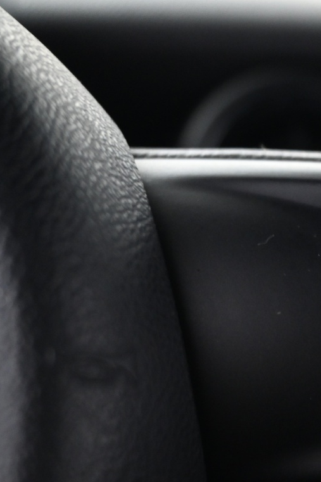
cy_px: 311
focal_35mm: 67
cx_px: 450
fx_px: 897
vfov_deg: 29.9
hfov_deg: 18.5
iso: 1600
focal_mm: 21
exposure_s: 1/8
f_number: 4
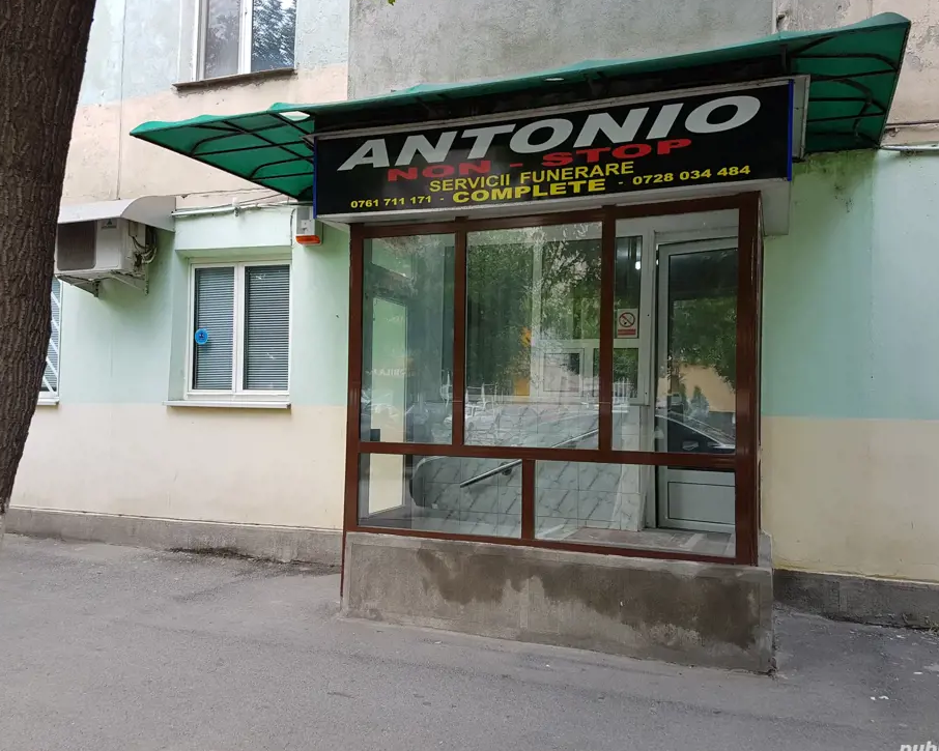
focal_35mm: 28
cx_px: 489
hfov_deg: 62.2
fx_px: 778
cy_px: 375
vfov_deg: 51.5
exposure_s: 1/257
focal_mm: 4.2
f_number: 1.7
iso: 40
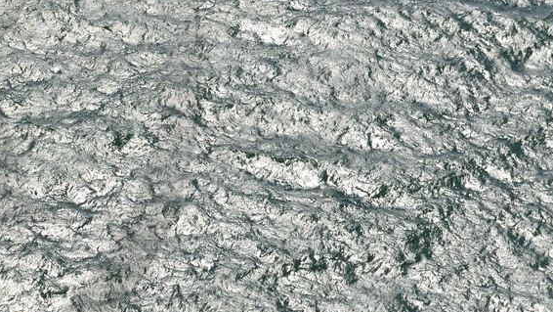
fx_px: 3037
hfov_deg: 10.2
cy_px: 65
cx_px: -206
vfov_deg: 5.9
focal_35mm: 207
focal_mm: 70
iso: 400
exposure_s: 1/1000
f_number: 9
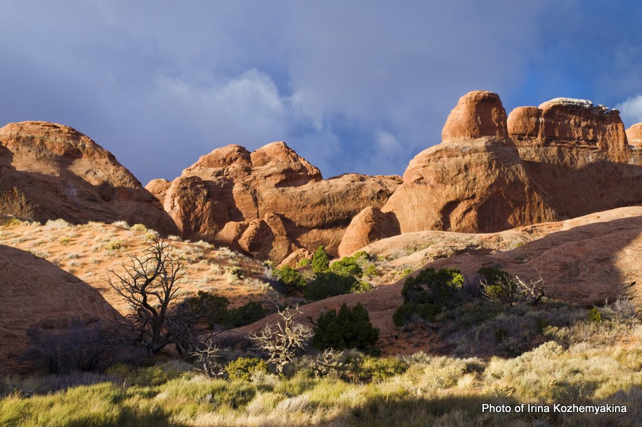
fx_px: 936
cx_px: 321
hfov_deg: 37.9
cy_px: 214
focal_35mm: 52
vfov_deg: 25.7
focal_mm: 35
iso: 200
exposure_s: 1/125
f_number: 10
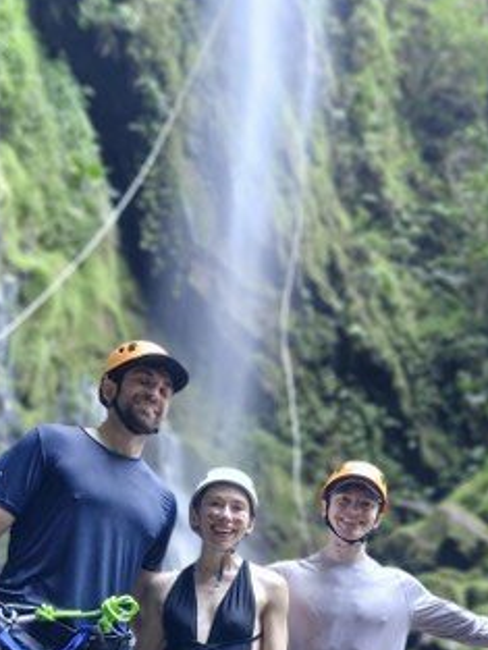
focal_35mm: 47
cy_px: 540
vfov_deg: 38.6
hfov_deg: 30.9
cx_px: 241
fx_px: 883
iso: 640
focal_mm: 5.54
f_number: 1.8
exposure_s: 1/60
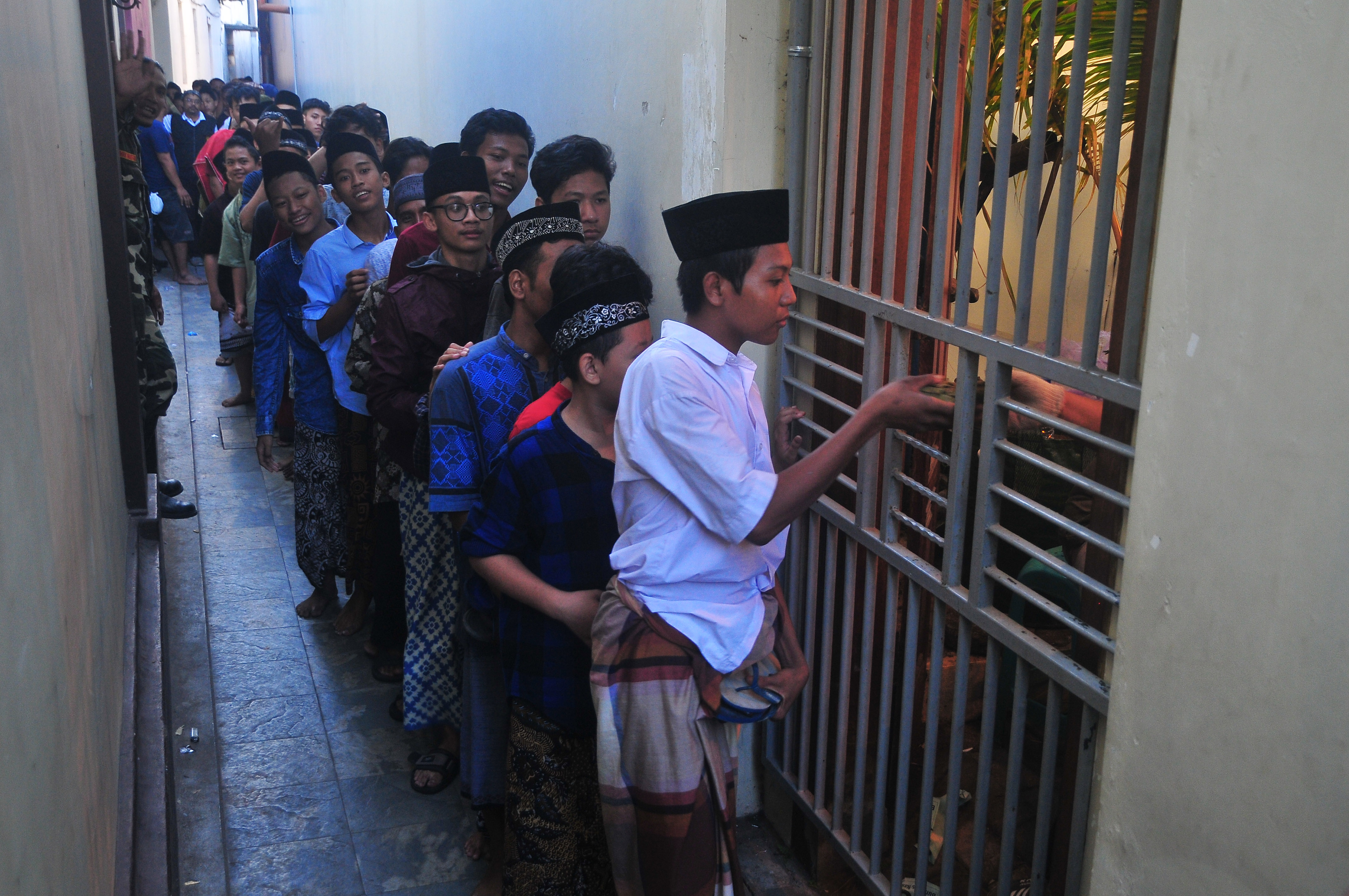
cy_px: 448
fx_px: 1235
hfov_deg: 57.3
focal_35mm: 33
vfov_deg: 39.9
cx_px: 674
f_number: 4
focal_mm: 22
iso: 400
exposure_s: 1/60
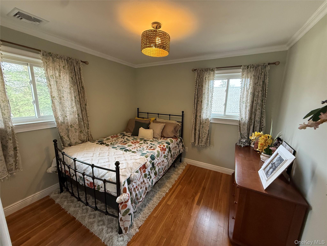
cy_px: 123
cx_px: 164
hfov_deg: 102.1
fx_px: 132
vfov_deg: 85.7
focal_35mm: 14
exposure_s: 1/120
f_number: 2.2
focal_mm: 2.22
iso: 400
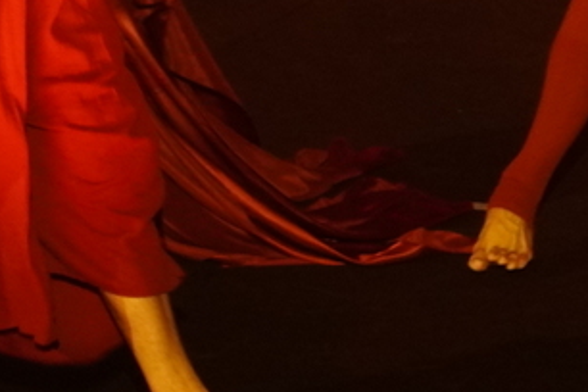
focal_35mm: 500
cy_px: -350
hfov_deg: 4.1
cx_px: 867
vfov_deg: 2.7
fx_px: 8165
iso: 2000
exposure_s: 1/160
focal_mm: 85
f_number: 4
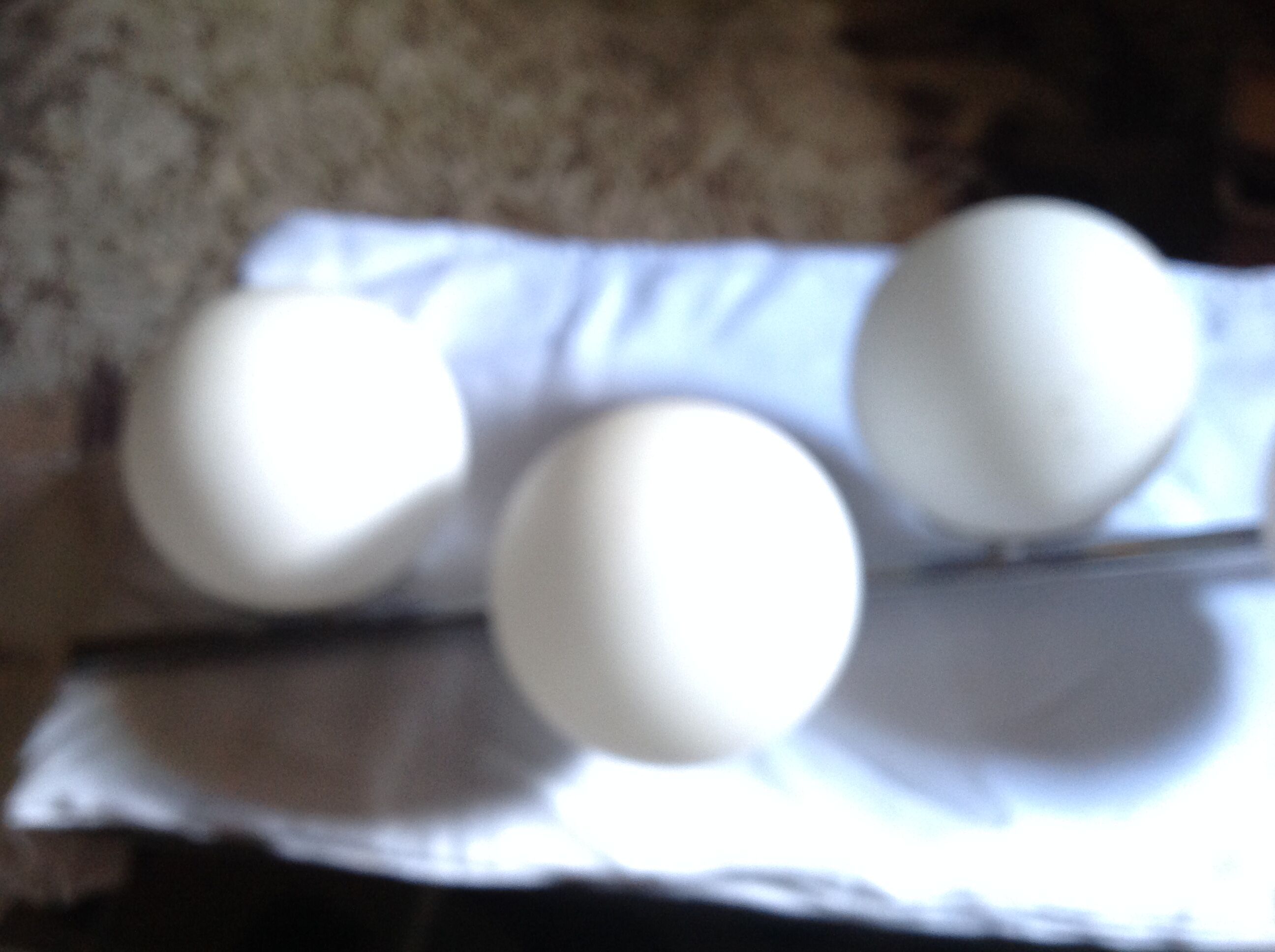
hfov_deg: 52.7
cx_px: 638
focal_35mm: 35
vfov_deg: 40.6
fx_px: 1287
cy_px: 476
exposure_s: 1/15
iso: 200
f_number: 2.4
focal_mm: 4.28
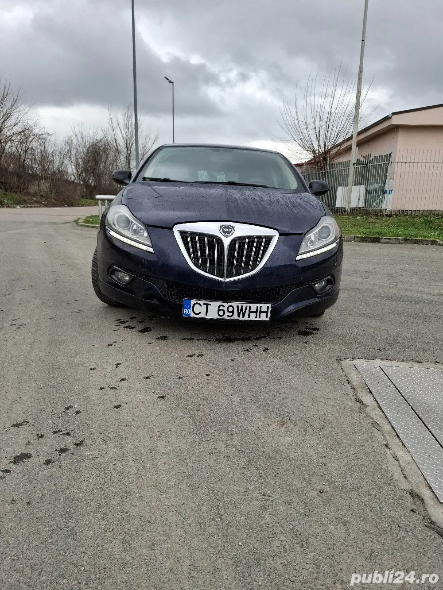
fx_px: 392
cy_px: 295
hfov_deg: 58.9
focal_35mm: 23
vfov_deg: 73.9
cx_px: 222
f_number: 1.8
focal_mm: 5.54
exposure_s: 1/345
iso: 50
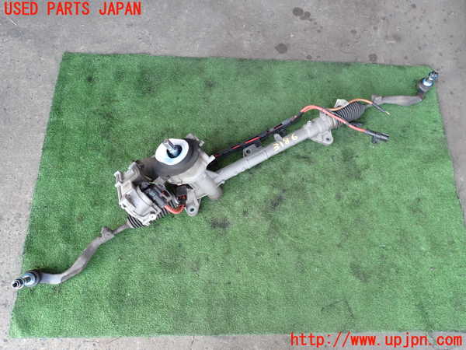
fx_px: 337
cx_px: 233
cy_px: 175
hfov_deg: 69.4
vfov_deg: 54.9
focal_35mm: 25
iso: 100
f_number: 2.8
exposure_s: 1/60
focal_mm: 4.5
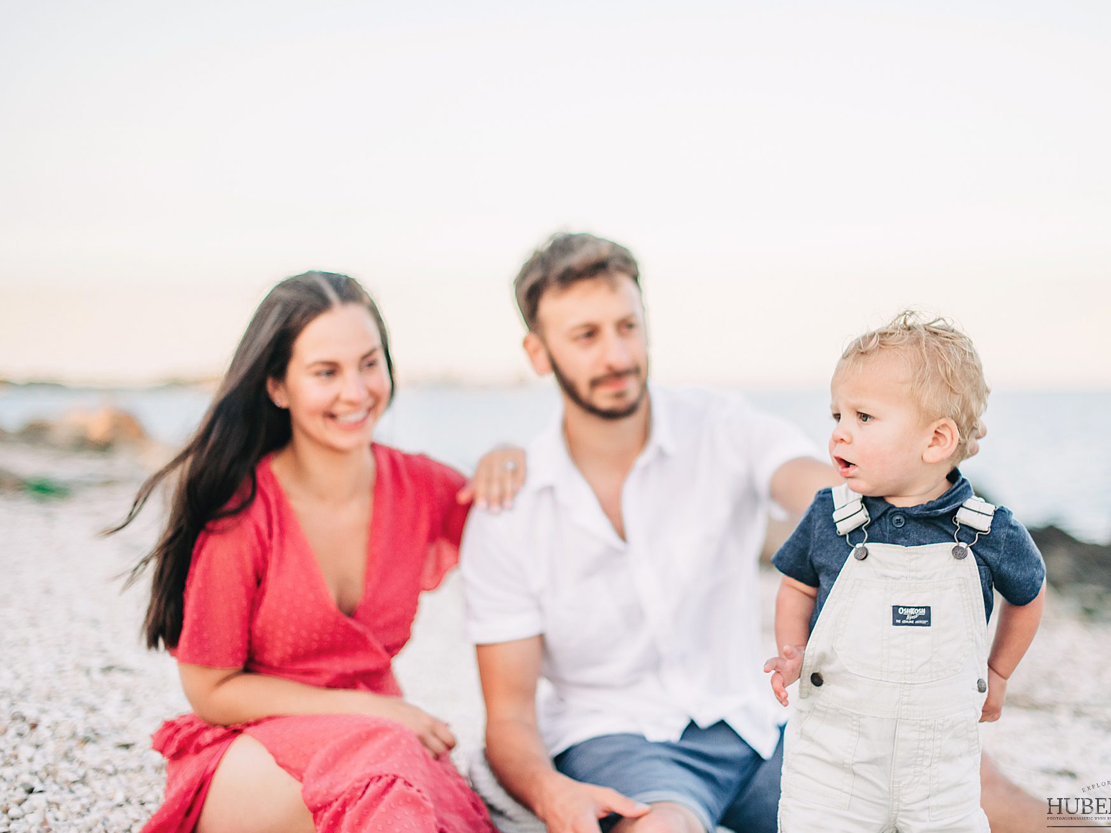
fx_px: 1765
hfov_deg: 34.9
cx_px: 626
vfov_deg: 26.6
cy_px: 421
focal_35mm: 55
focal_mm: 50
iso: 400
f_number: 1.4
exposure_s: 1/2500
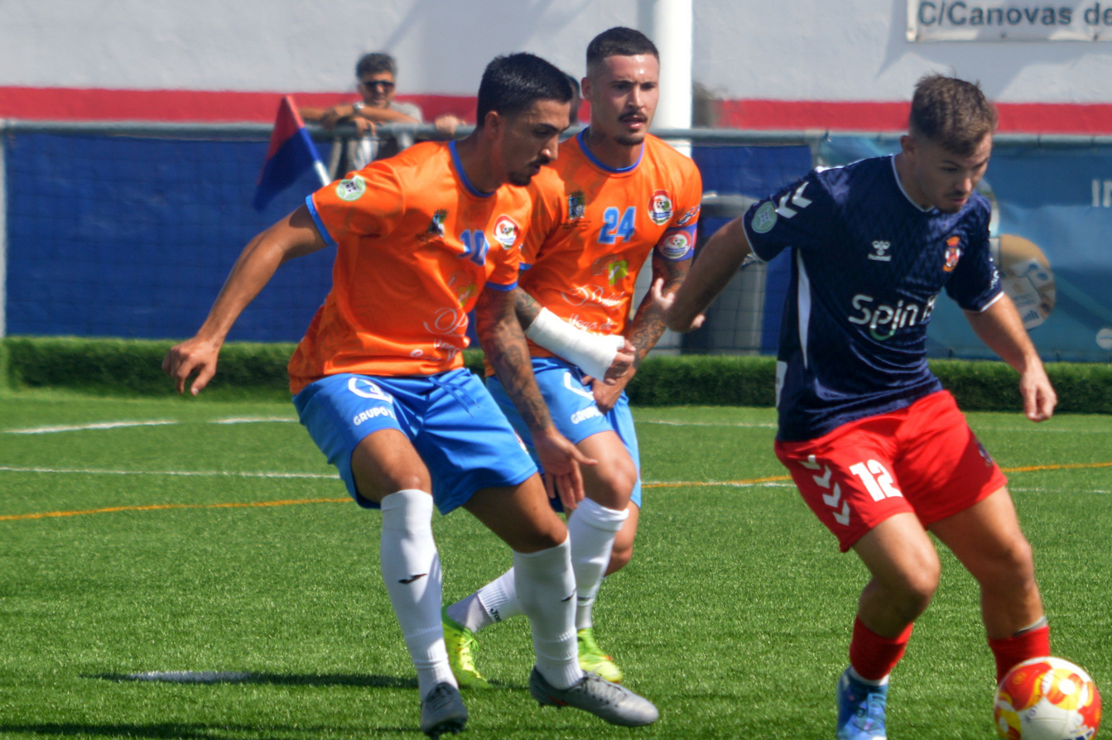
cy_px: 411
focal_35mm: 335
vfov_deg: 4.1
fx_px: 10342
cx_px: 599
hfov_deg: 6.2
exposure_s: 1/640
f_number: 8
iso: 200
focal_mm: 200
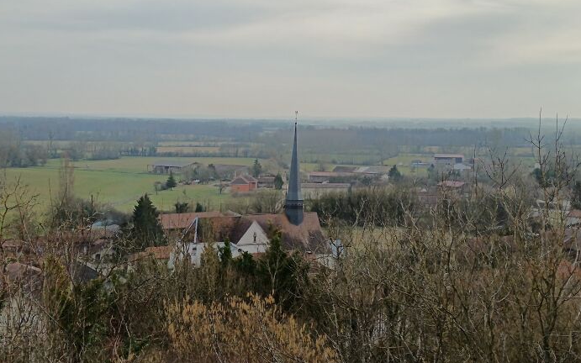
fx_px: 918
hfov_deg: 35.1
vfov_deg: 22.4
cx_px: 288
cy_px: 177
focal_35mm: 58
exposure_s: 1/674
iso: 100
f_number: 1.9
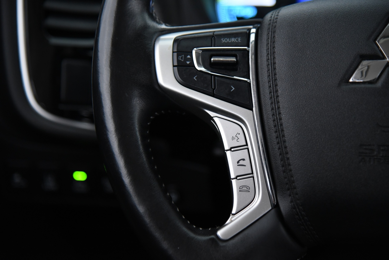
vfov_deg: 13.1
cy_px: 130
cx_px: 194
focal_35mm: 105
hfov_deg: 19.4
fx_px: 1135
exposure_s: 1/25
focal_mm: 105
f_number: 4
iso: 4000
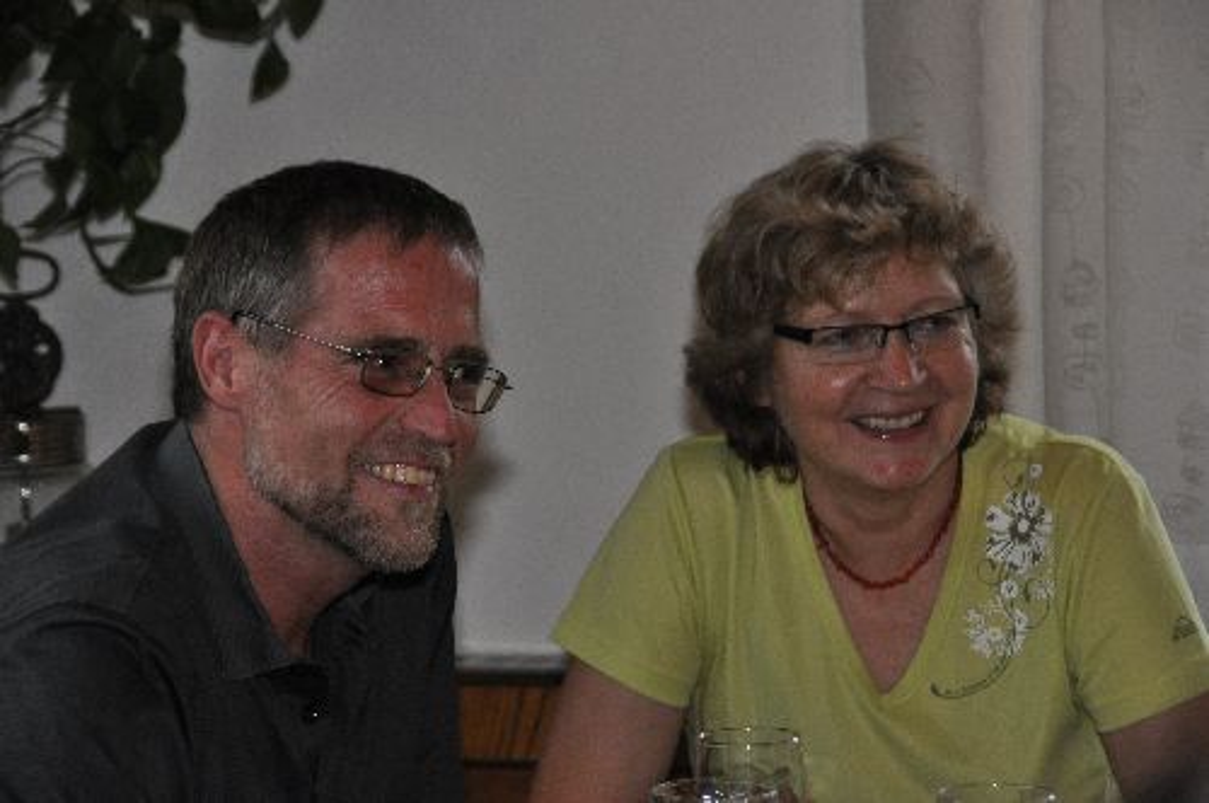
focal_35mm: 123
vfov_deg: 11.1
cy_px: 402
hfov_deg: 16.7
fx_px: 4125
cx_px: 604
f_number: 5
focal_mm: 82
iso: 800
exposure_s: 1/60
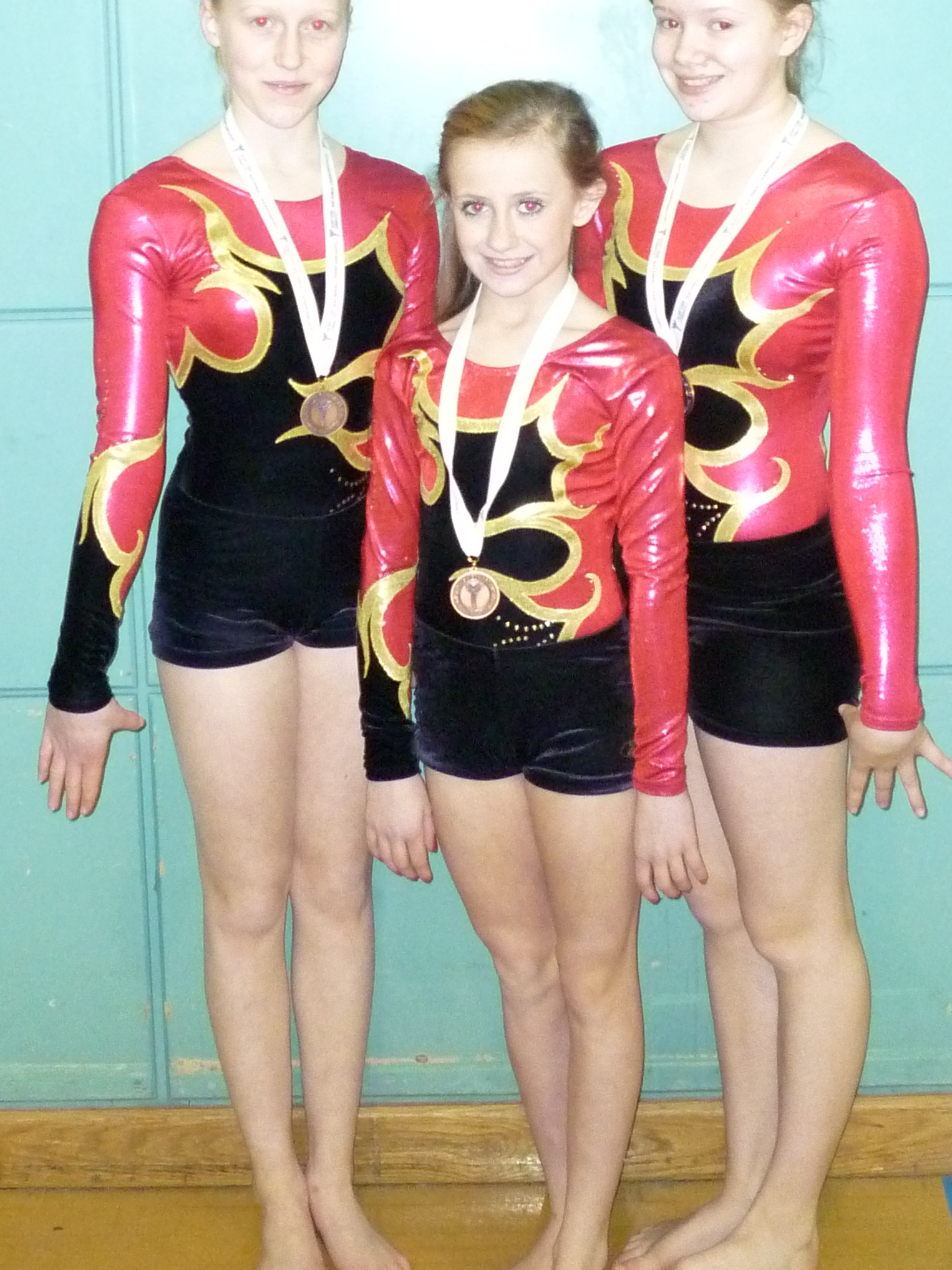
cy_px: 113
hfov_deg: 25.7
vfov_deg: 32.0
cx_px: 487
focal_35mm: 57
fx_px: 2090
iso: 500
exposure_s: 1/30
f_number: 3.3
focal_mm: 5.2
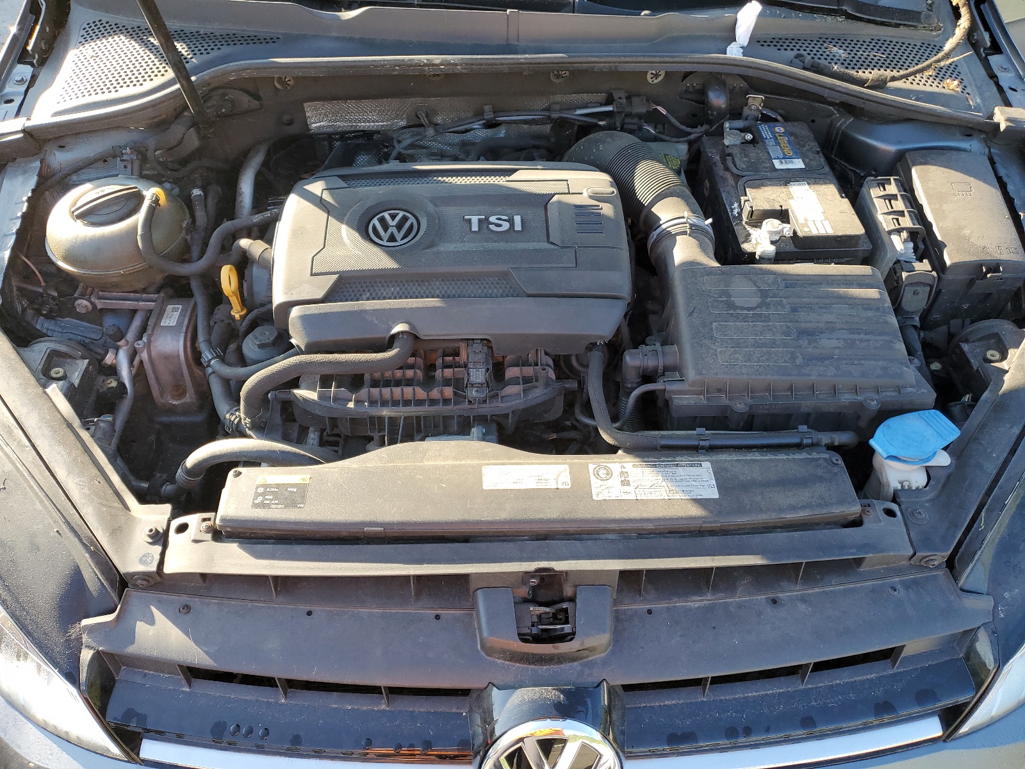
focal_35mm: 26
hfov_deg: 67.3
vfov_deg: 53.1
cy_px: 384
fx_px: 770
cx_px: 512
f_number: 1.5
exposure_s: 1/227
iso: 50
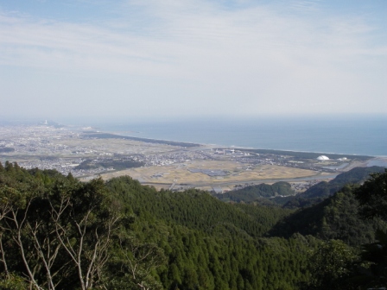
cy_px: 145
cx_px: 194
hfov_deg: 49.0
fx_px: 425
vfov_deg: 37.7
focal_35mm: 38
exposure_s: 1/160
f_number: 6.6
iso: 50
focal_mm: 6.3
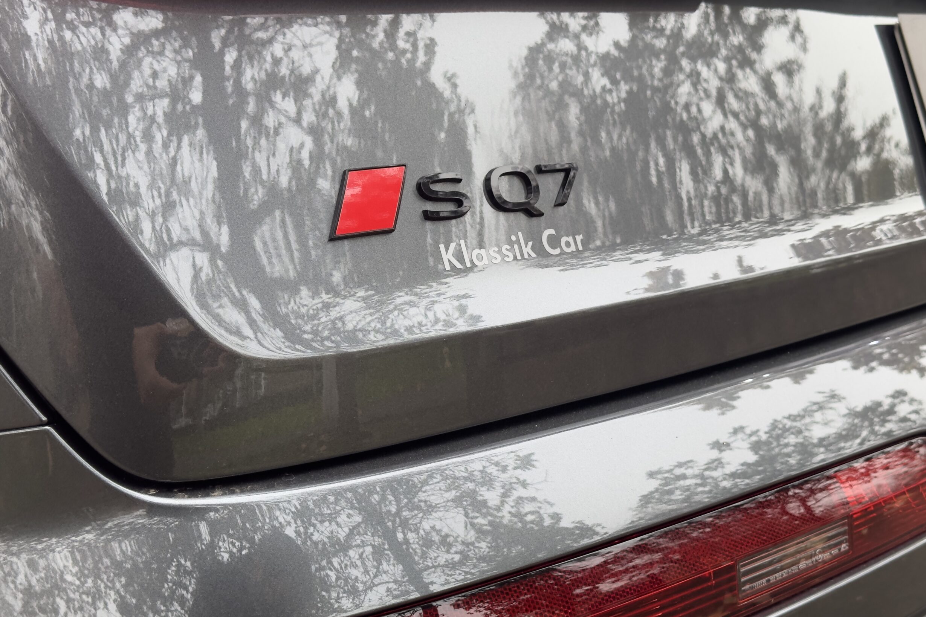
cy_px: 301
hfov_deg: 38.2
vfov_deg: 26.0
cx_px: 458
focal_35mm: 52
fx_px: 1337
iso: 80
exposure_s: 1/172
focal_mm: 6.86
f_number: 1.78
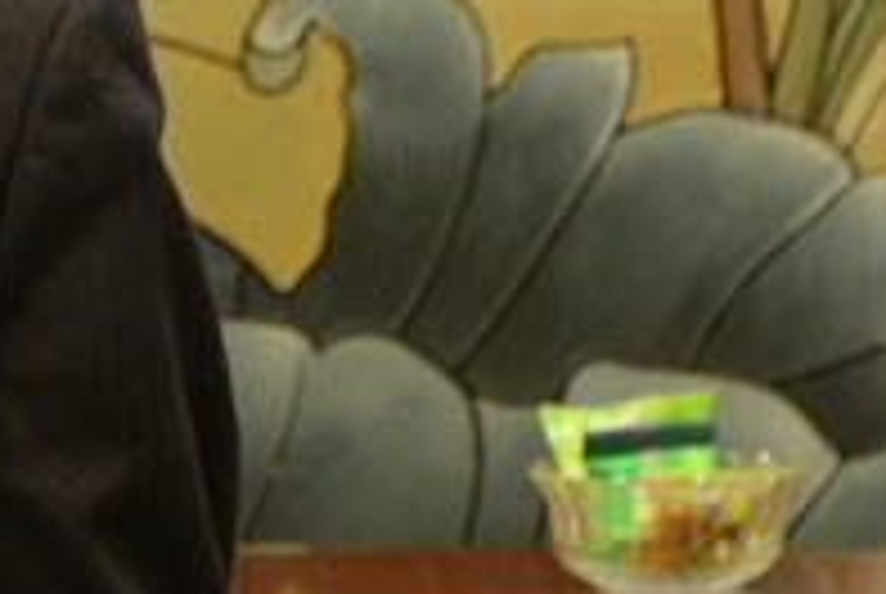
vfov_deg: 1.4
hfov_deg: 2.0
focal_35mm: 1014
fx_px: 24993
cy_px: 27
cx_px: -580
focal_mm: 200
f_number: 5.6
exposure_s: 1/15
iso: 2000
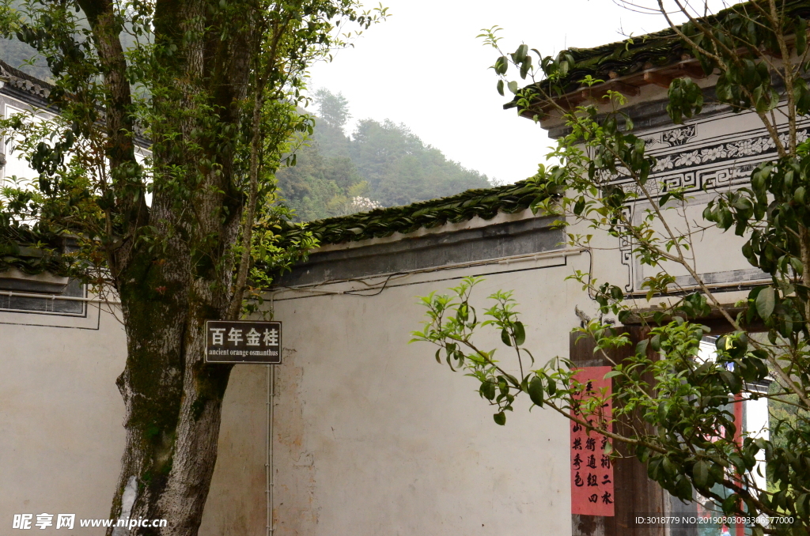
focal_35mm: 60
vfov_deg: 22.5
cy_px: 268
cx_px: 405
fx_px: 1347
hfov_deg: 33.5
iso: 3200
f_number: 10
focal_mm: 40
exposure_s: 1/1250
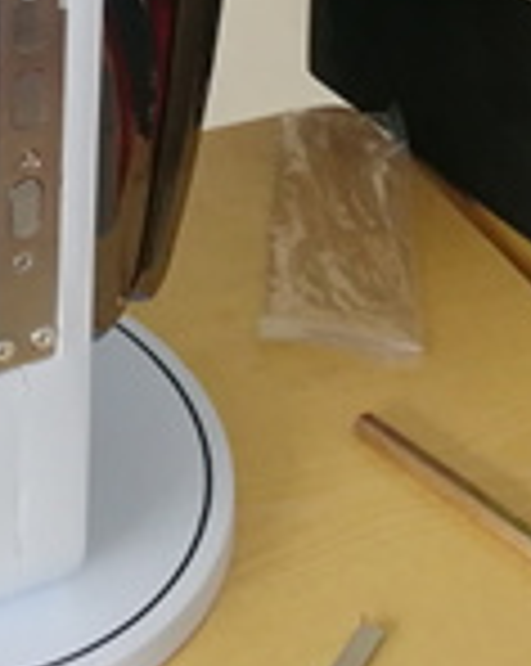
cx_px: -274
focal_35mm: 110
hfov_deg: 13.2
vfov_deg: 16.2
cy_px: -288
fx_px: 2165
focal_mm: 3.62
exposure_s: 1/120
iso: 200
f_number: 1.8
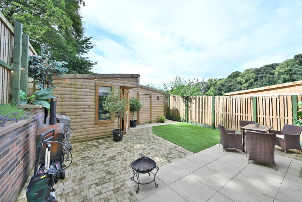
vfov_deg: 81.2
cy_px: 101
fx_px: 117
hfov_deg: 104.2
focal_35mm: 14
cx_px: 151
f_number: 11
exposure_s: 1/25
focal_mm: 14
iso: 125
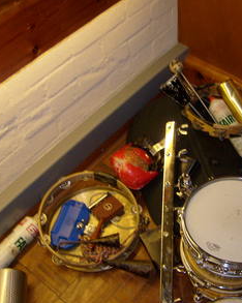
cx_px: 185
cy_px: 162
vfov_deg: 38.1
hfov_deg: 30.2
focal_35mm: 49
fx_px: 439
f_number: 2.8
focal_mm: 5.8
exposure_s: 1/45
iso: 100
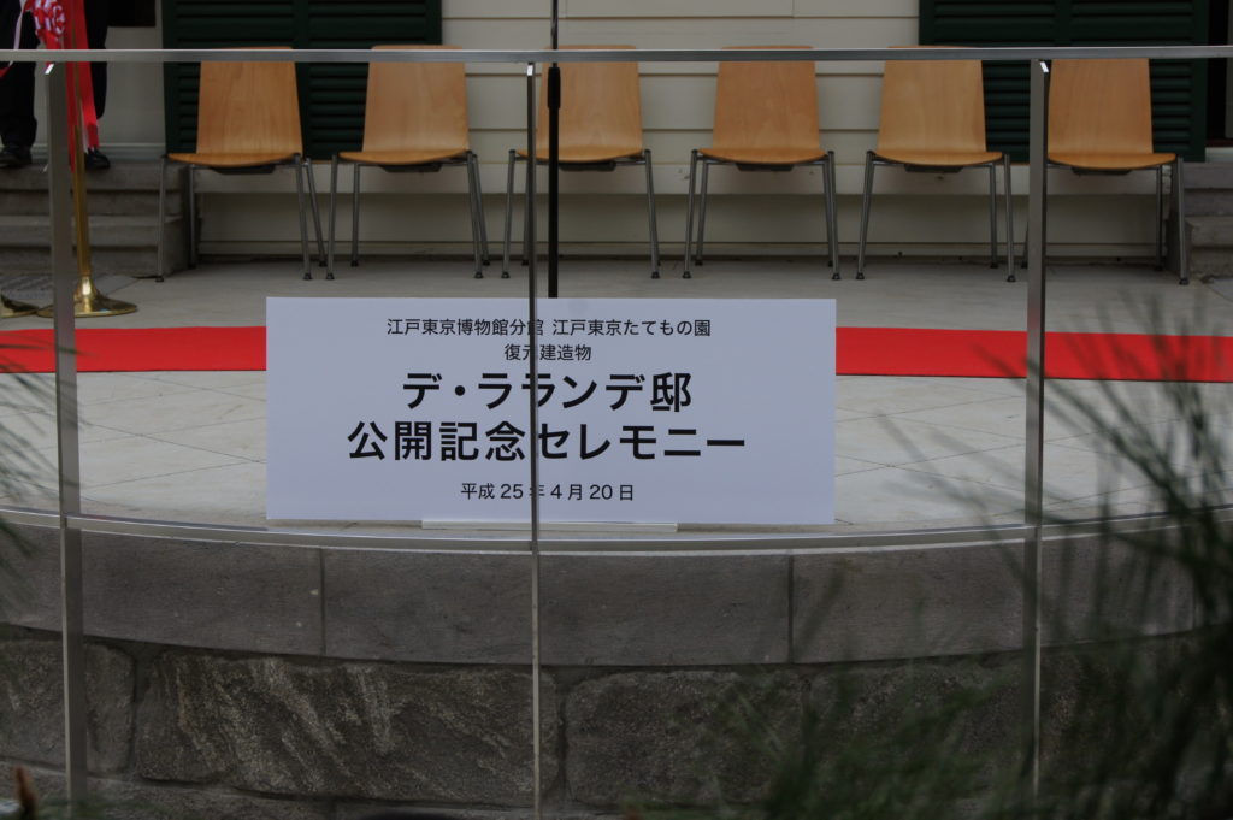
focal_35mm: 82
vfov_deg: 16.5
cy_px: 410
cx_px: 616
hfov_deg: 24.6
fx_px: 2823
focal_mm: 55
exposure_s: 1/200
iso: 200
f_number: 8
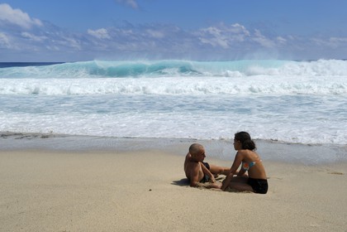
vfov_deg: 24.6
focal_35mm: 55
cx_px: 174
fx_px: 530
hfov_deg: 36.2
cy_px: 116
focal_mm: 55
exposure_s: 1/250
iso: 200
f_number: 16
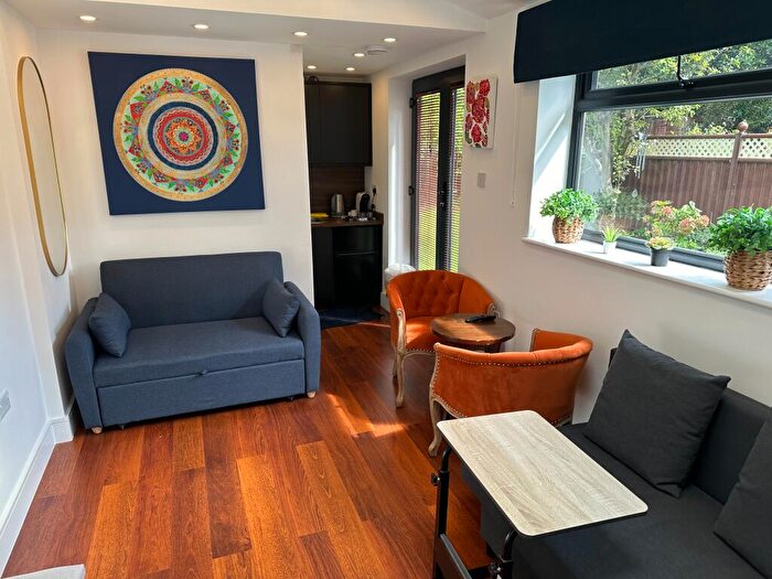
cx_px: 386
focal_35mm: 24
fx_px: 535
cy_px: 290
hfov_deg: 71.6
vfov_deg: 56.8
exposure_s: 1/121
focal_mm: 6.86
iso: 80
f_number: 1.78
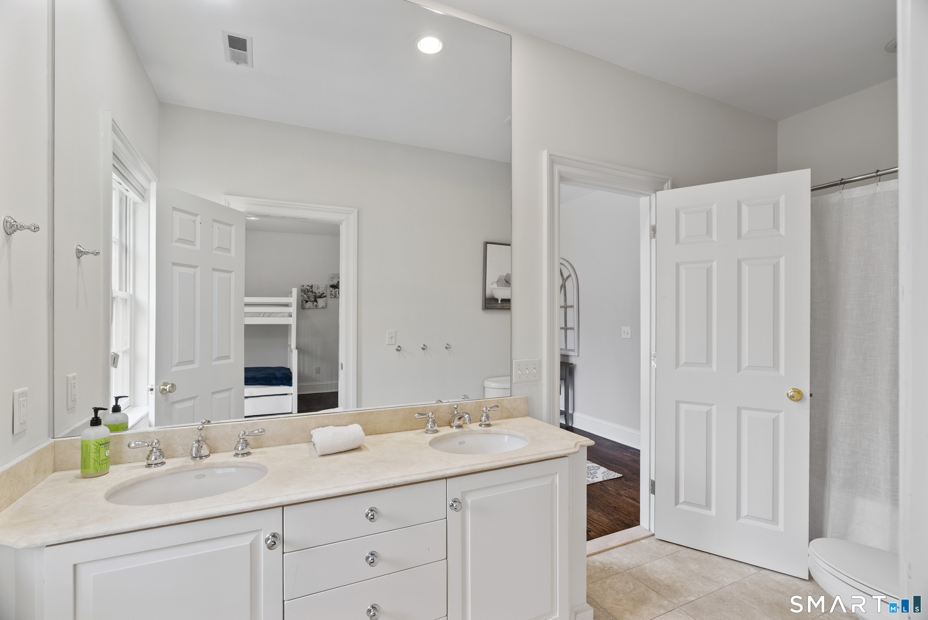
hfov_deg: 96.7
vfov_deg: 73.8
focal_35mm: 16
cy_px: 310
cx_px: 464
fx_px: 413
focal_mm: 16
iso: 250
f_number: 7.1
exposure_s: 1/1.67
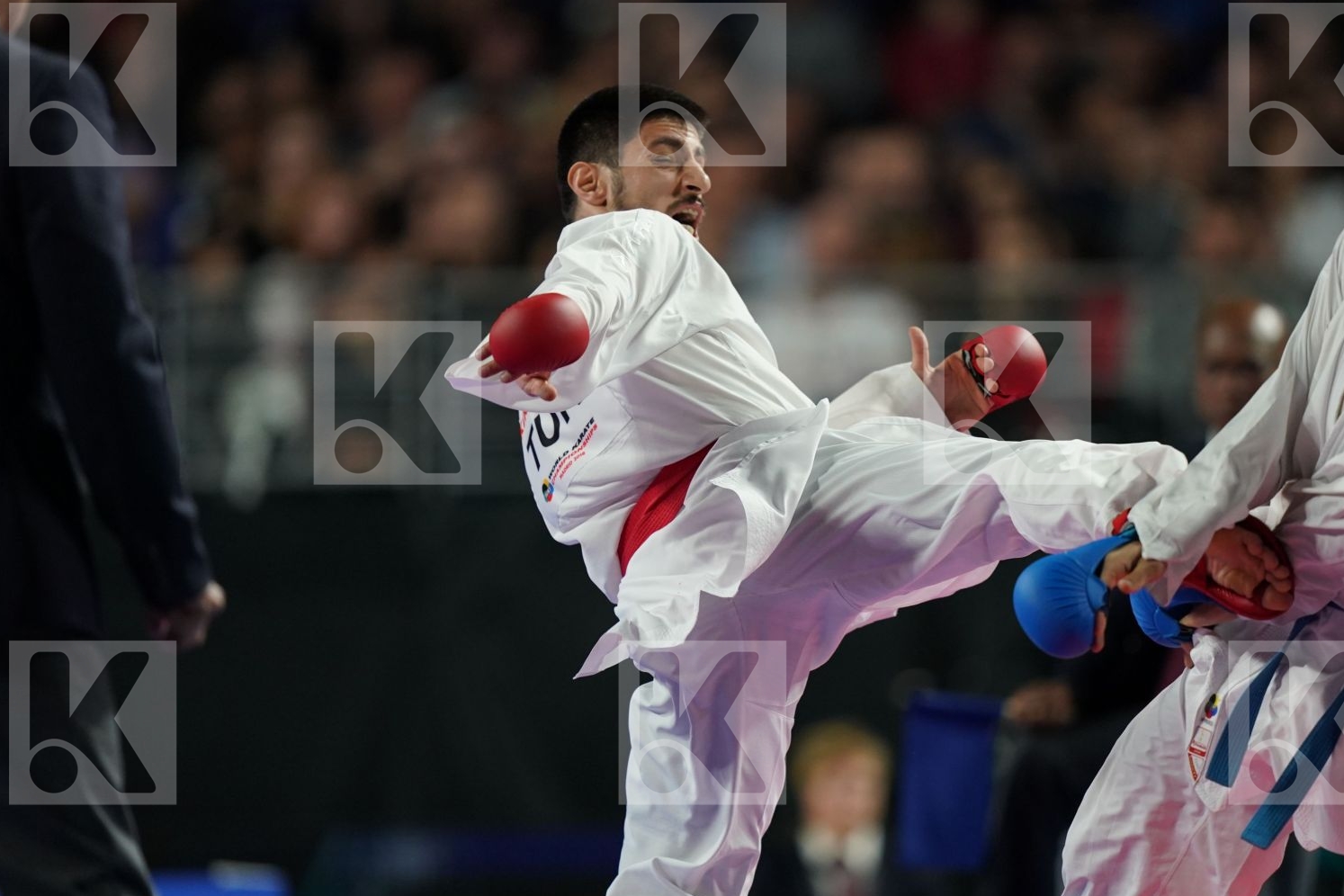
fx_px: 17993
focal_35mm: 482
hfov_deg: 4.3
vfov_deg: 2.9
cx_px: 703
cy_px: 403
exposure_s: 1/1000
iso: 2000
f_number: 2.8
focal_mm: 400
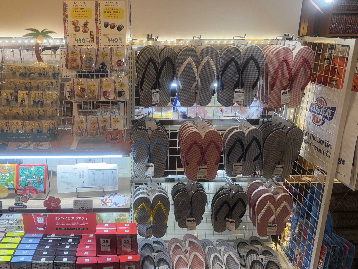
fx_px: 331
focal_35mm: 32
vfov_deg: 44.1
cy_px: 127
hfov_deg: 56.4
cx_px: 142
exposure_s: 1/140
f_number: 1.78
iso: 50
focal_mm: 6.76
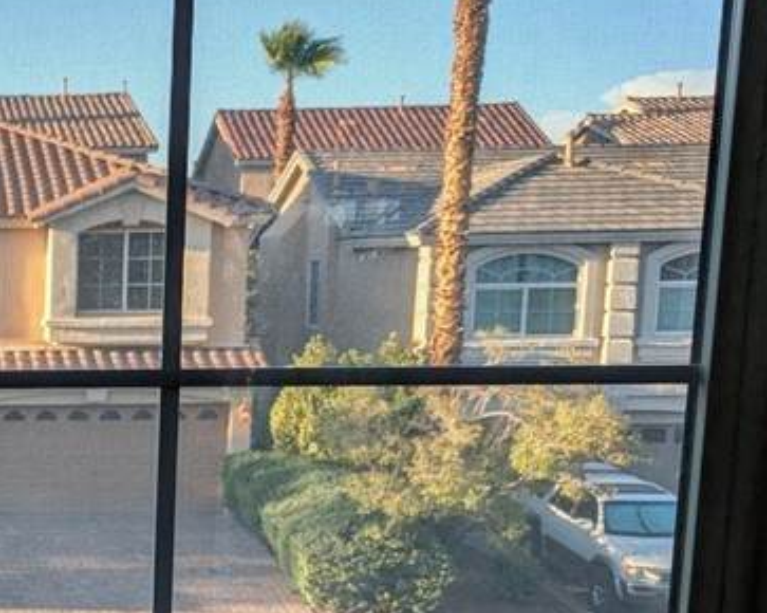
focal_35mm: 66
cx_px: -278
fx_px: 1497
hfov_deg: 24.4
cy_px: 516
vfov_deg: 22.7
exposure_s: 1/239
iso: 26
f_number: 1.68
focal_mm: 6.9
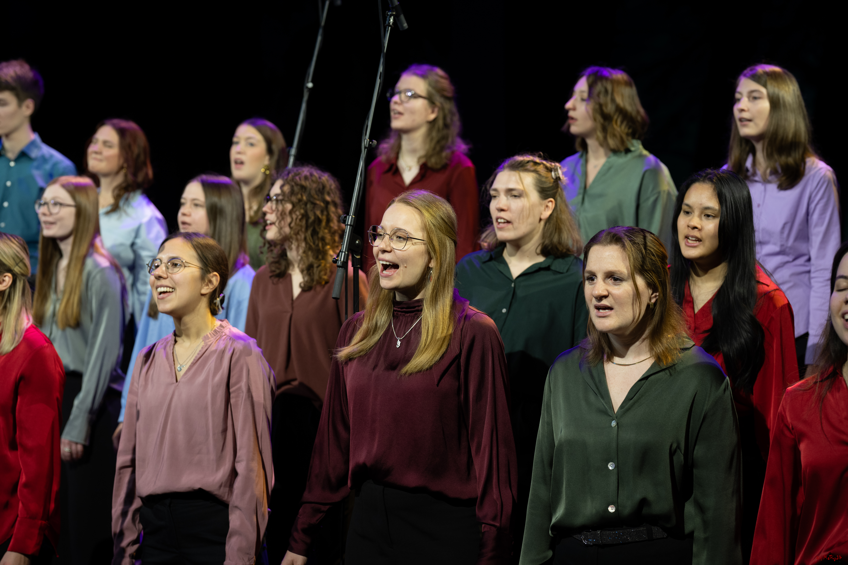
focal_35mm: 85
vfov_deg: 16.1
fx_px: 2002
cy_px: 282
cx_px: 424
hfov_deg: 23.9
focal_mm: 85
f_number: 3.5
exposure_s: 1/160
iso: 800
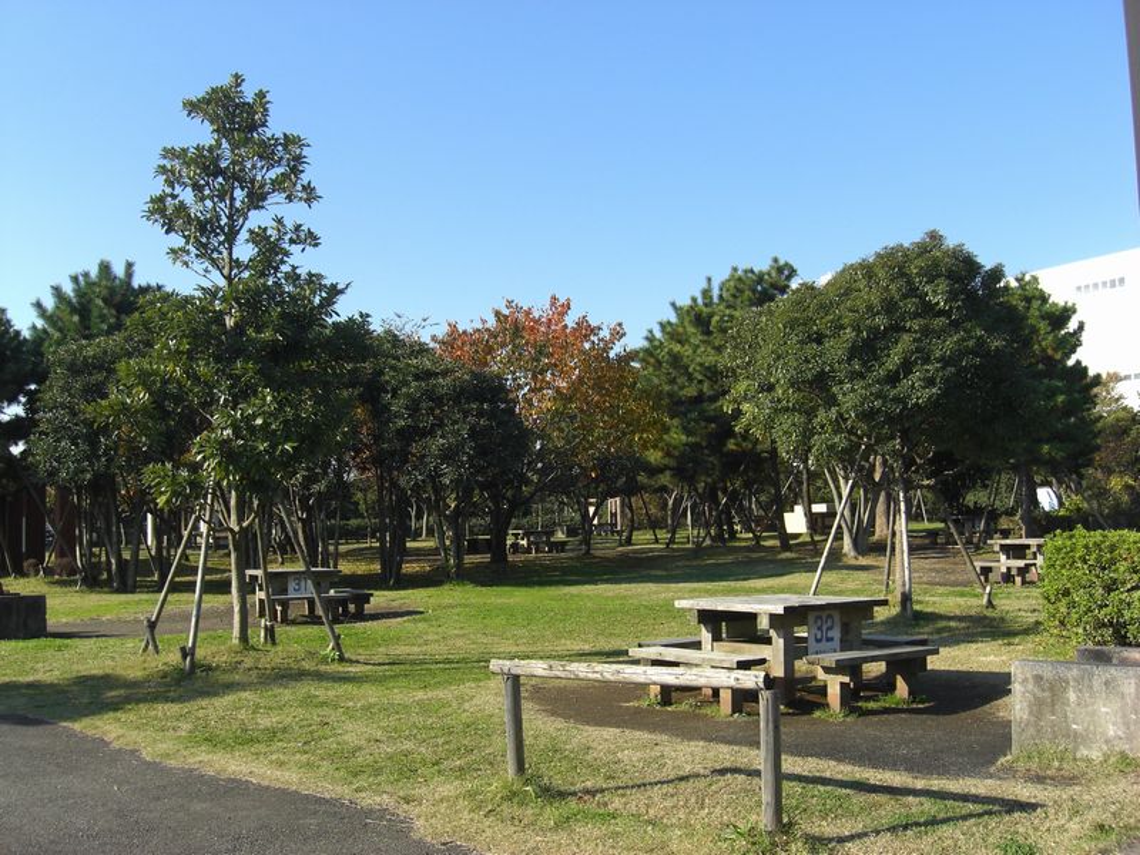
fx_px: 1251
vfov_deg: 37.7
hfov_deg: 49.0
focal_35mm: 38
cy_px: 428
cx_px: 570
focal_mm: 7.9
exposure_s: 1/400
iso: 80
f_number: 4
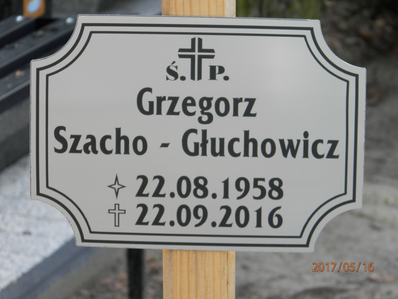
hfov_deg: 8.8
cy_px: 150
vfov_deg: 6.6
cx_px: 199
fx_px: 2575
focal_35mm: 224
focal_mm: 40
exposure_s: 1/100
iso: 200
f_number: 5.4
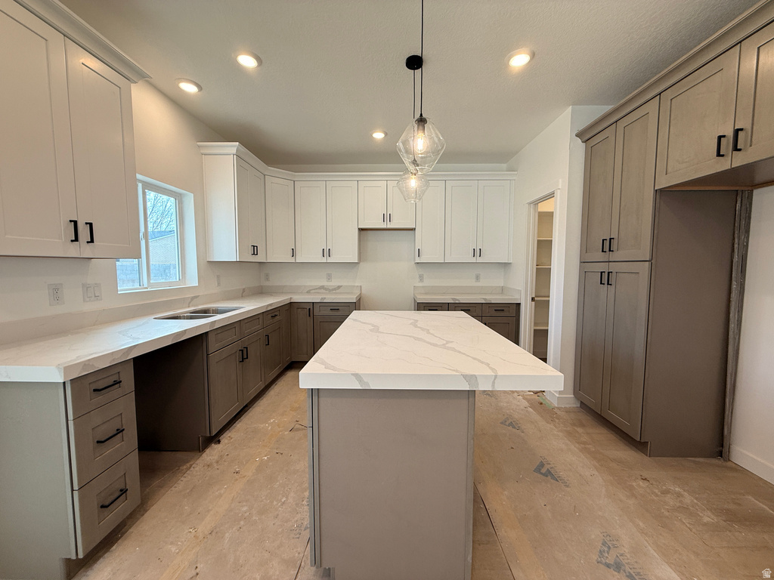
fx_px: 313
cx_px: 387
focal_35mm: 14
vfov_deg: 85.7
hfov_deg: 102.1
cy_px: 290
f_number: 2.2
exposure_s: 1/120
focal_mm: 2.22
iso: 50
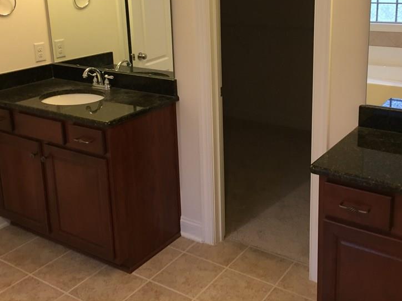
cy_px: 89
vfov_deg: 34.6
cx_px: 231
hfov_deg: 45.6
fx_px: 476
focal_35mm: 41
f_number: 2.2
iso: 125
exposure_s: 1/30
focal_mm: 4.15
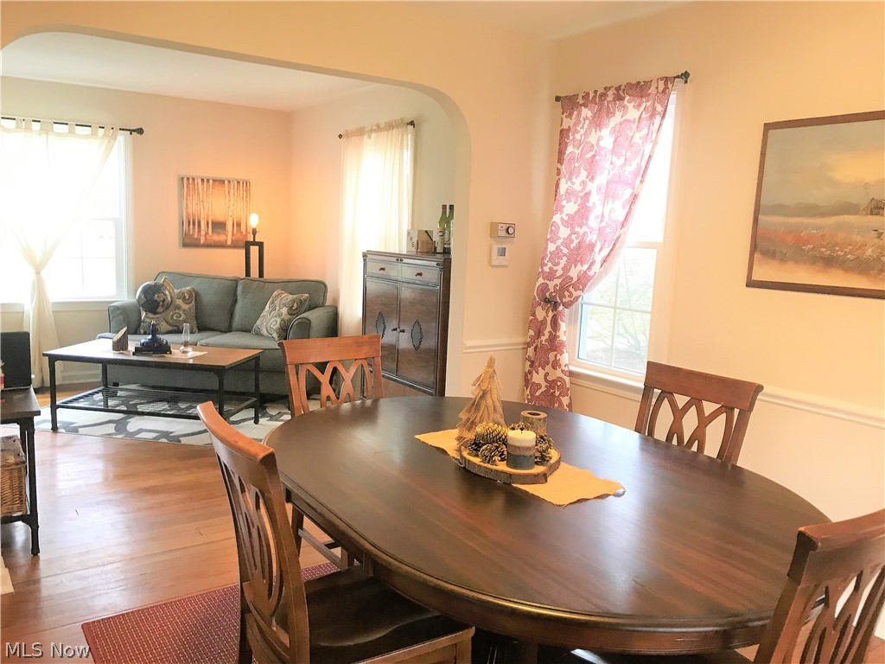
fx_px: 716
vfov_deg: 49.7
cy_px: 332
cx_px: 442
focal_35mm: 28
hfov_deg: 63.4
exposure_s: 1/24
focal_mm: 3.99
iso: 40
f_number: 1.8
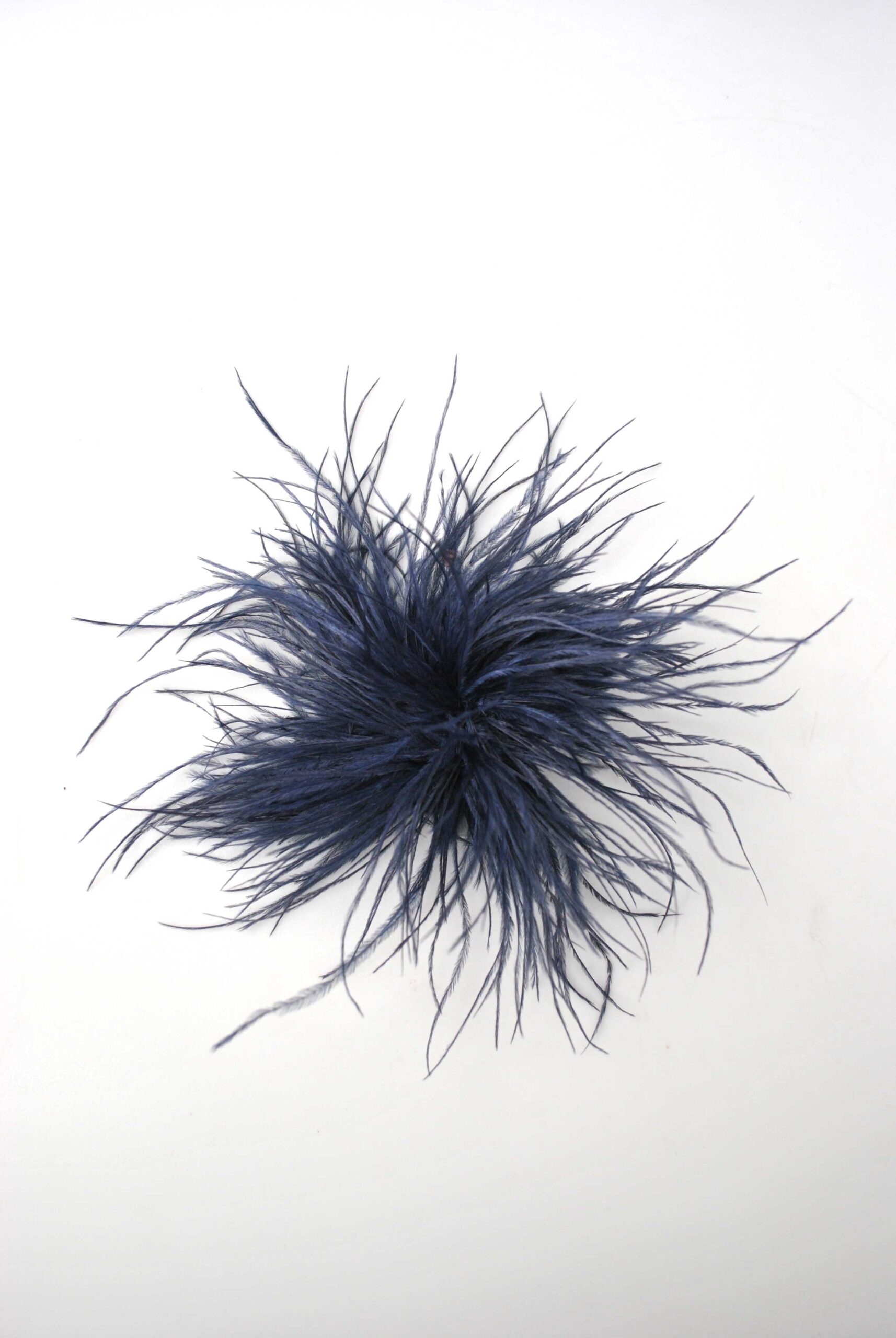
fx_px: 1228
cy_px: 669
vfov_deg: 57.2
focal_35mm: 33
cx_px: 448
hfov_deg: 40.1
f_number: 4
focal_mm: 22
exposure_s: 1/500
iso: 180
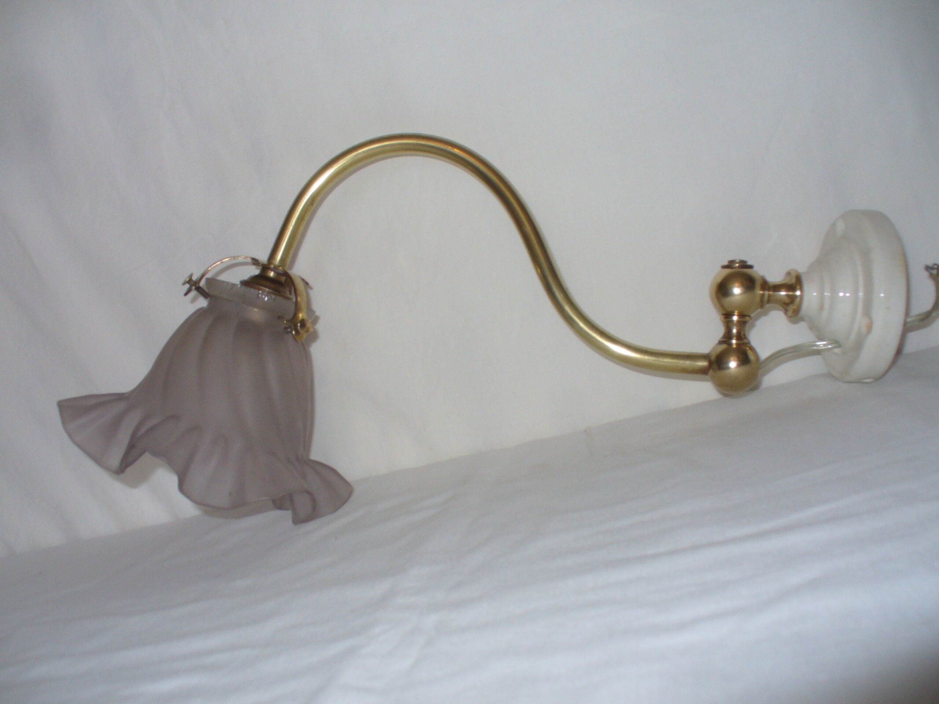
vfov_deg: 38.7
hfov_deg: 50.1
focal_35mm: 37
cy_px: 352
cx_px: 470
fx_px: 1004
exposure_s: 1/60
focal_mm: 6.1
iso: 100
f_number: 2.8
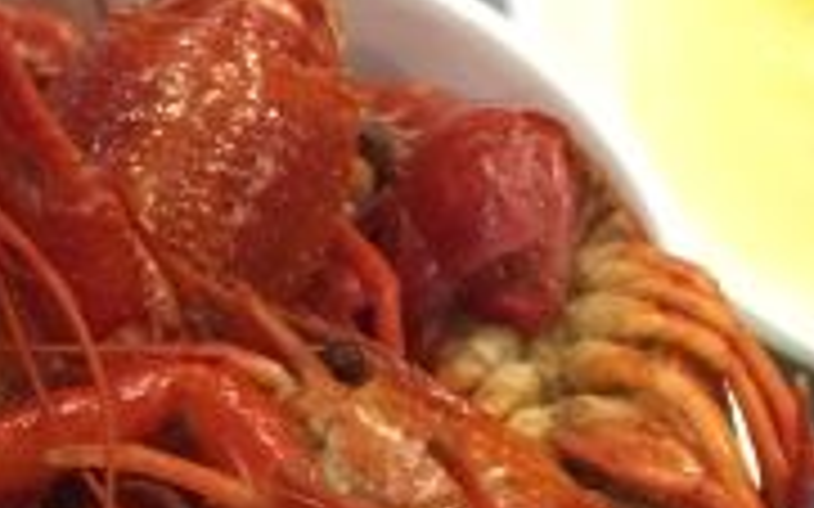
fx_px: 2639
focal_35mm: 119
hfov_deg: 15.3
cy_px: 775
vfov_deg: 10.6
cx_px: -621
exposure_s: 1/33
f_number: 2.2
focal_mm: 4.15
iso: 320
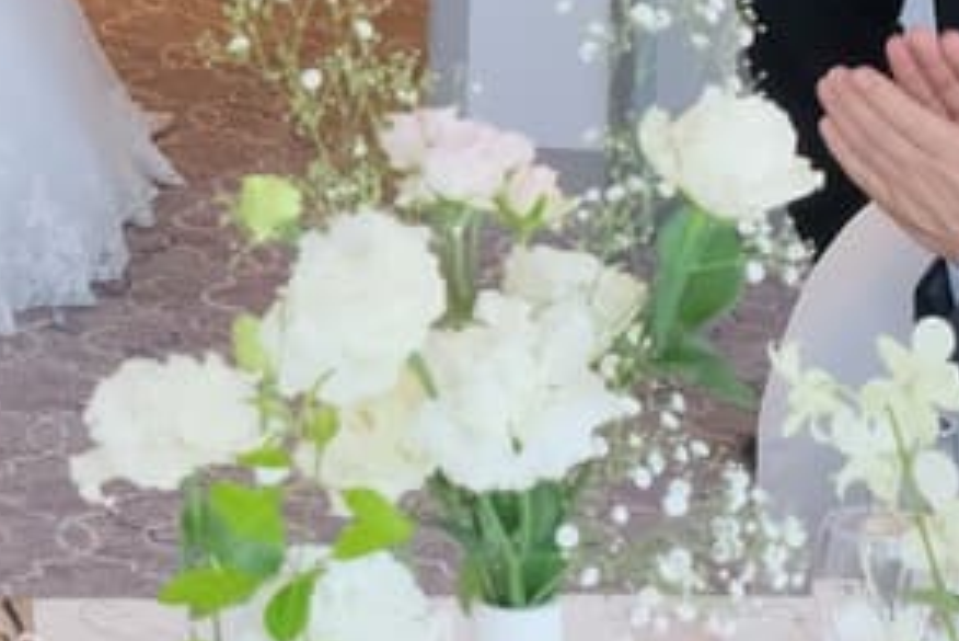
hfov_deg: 9.3
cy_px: -141
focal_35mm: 217
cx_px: -420
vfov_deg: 6.3
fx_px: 5783
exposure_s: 1/160
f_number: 5.6
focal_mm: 29.2
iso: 3200
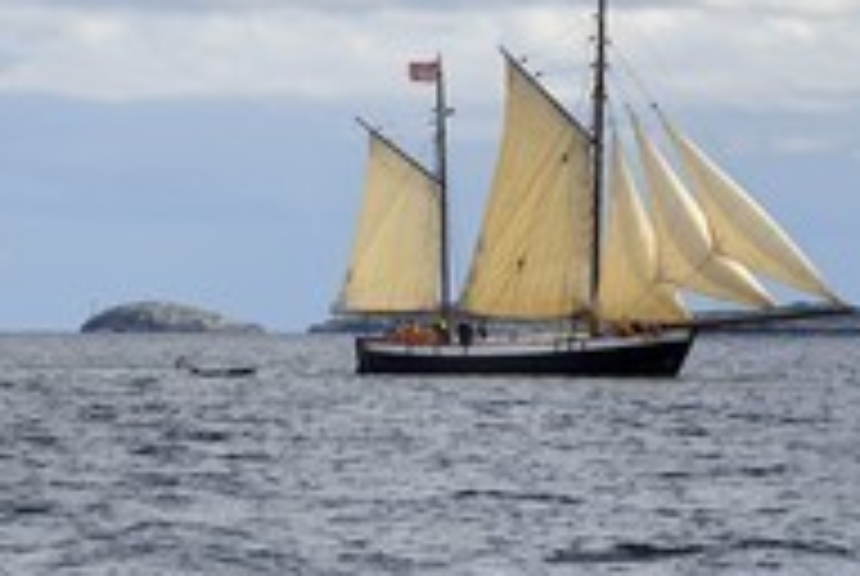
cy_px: 194
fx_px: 10503
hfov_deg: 4.7
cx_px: 644
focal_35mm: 439
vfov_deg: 3.1
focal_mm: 200
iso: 200
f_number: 5.6
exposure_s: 1/1600
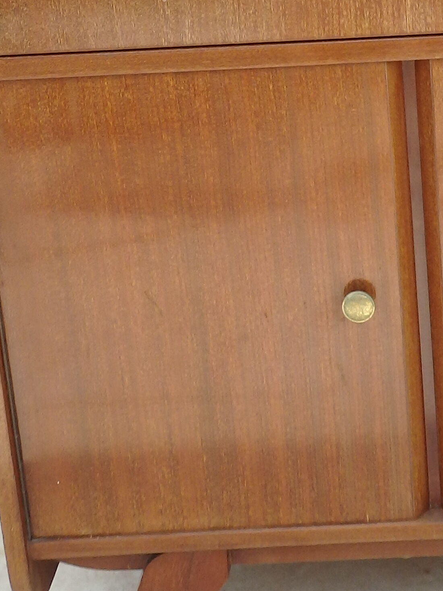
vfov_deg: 21.8
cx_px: 393
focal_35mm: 85
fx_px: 1450
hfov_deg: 17.1
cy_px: -61
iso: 125
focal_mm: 5
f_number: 3.2
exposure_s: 1/500
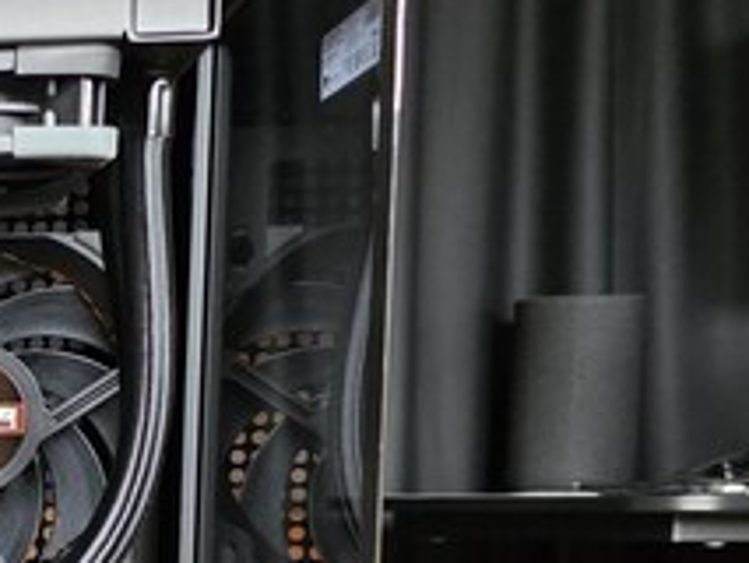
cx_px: -633
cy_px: 698
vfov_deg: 14.7
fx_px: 2100
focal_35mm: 97
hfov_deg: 16.6
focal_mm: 6.3
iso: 800
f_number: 1.7
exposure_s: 1/100
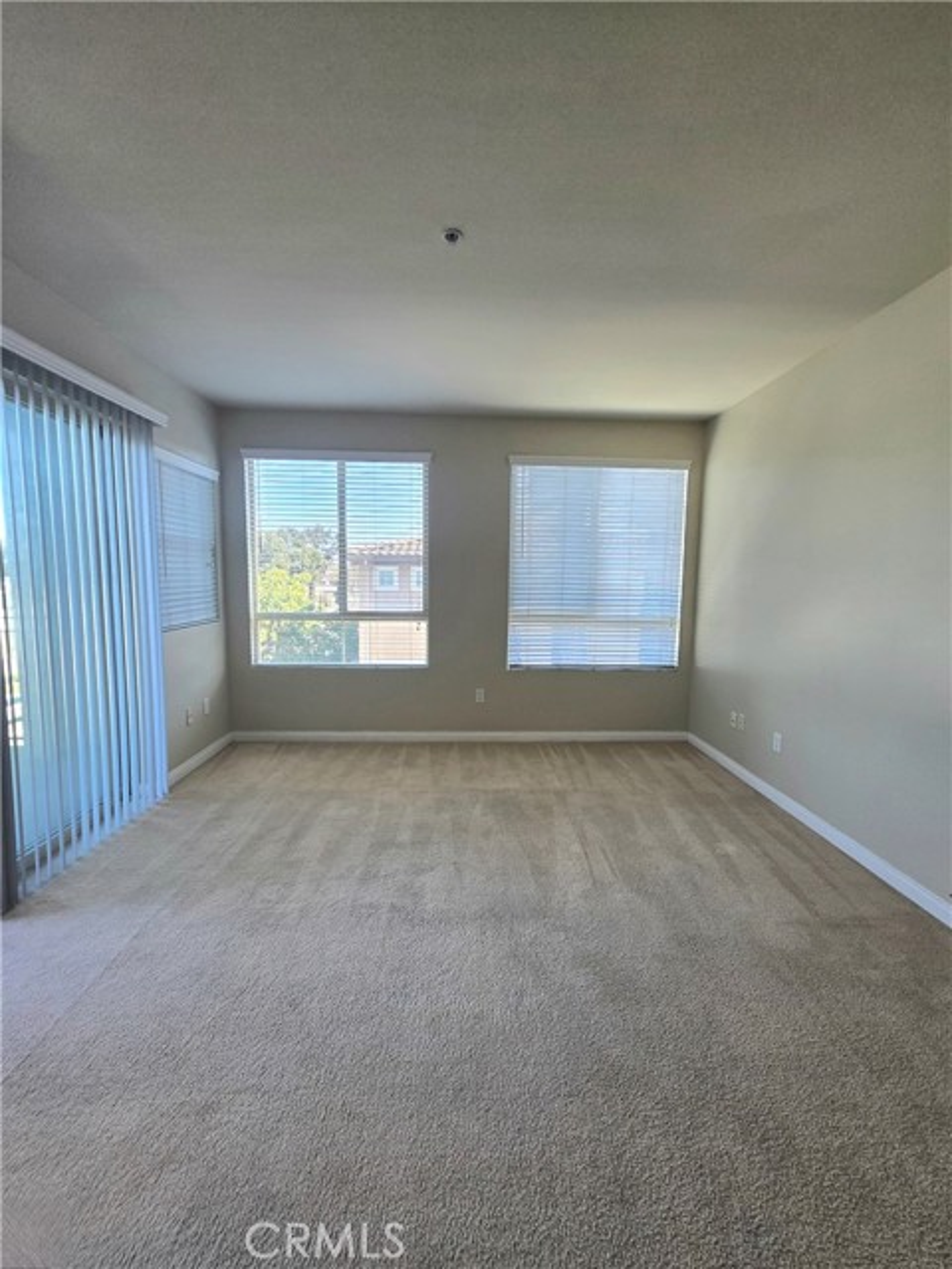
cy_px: 634
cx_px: 476
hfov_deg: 89.9
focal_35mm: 13
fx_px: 477
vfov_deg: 106.2
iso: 80
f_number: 2.2
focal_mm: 2.2
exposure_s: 1/120
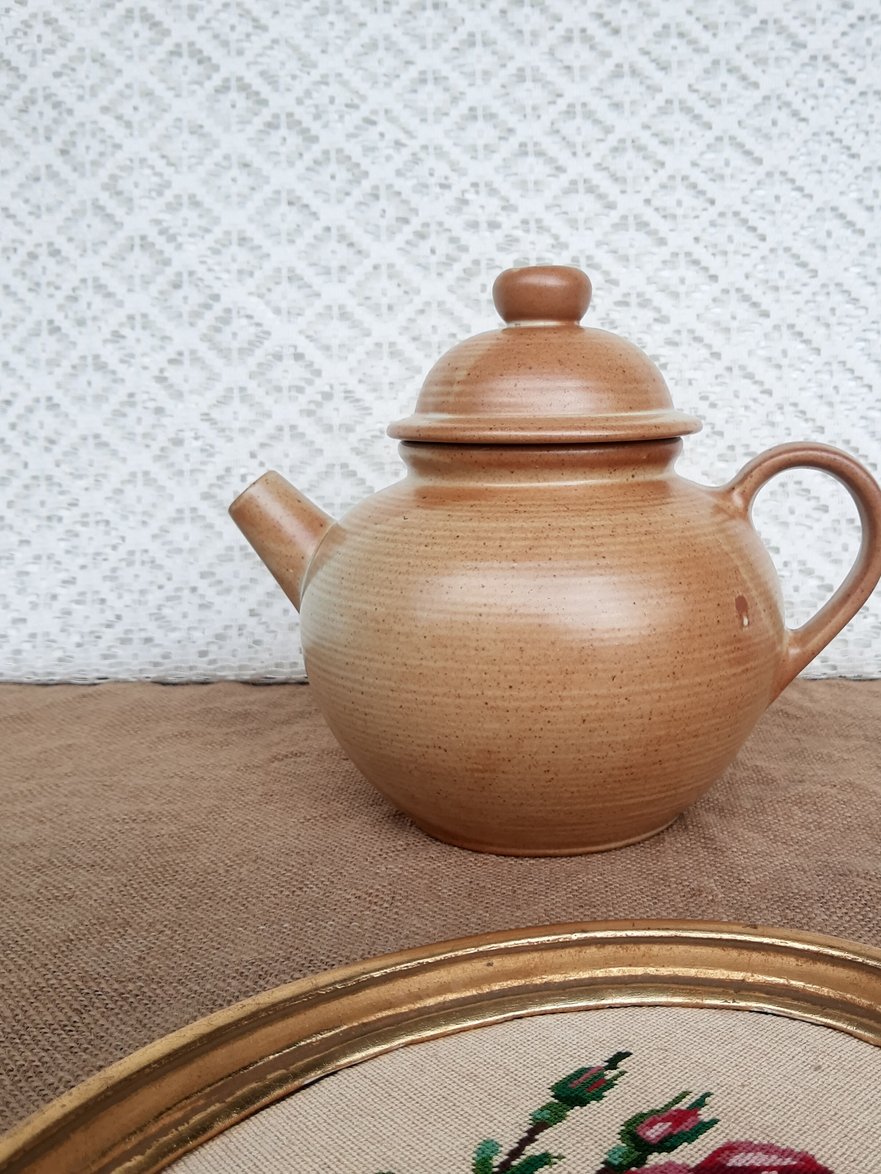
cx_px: 542
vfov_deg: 55.4
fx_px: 1120
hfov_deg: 42.7
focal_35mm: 33
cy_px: 576
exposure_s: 1/328
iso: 50
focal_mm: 3.95
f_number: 1.8
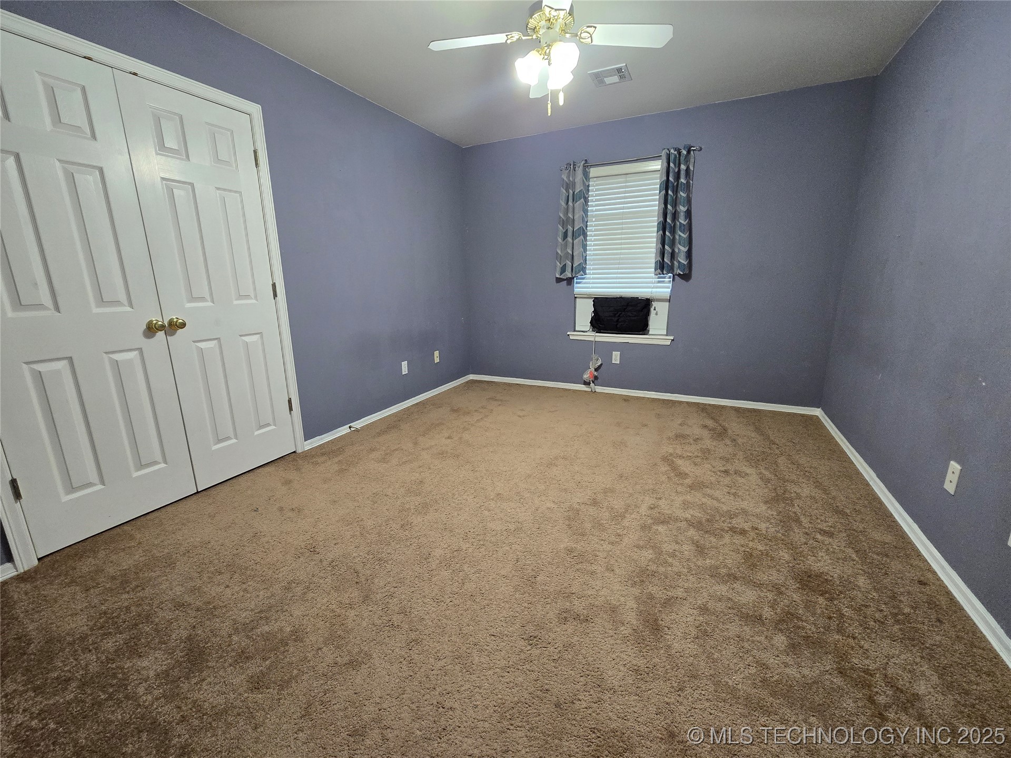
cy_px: 379
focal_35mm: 13
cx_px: 506
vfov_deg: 89.9
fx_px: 380
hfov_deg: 106.2
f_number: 2.2
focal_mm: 2.2
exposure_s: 1/60
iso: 400
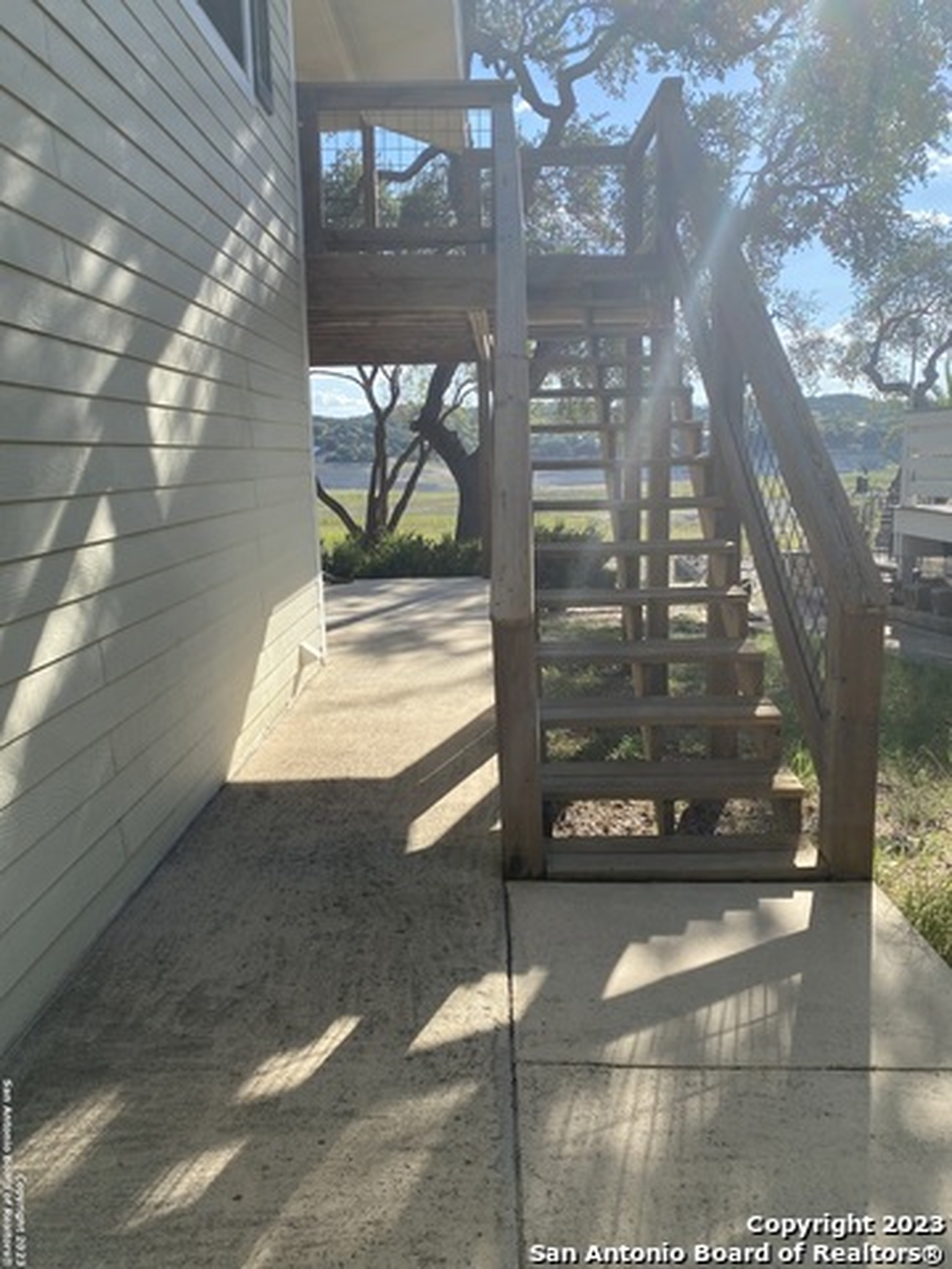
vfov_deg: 67.3
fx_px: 953
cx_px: 476
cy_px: 634
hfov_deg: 53.1
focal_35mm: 26
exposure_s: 1/1754
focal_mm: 4.25
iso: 32
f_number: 1.8
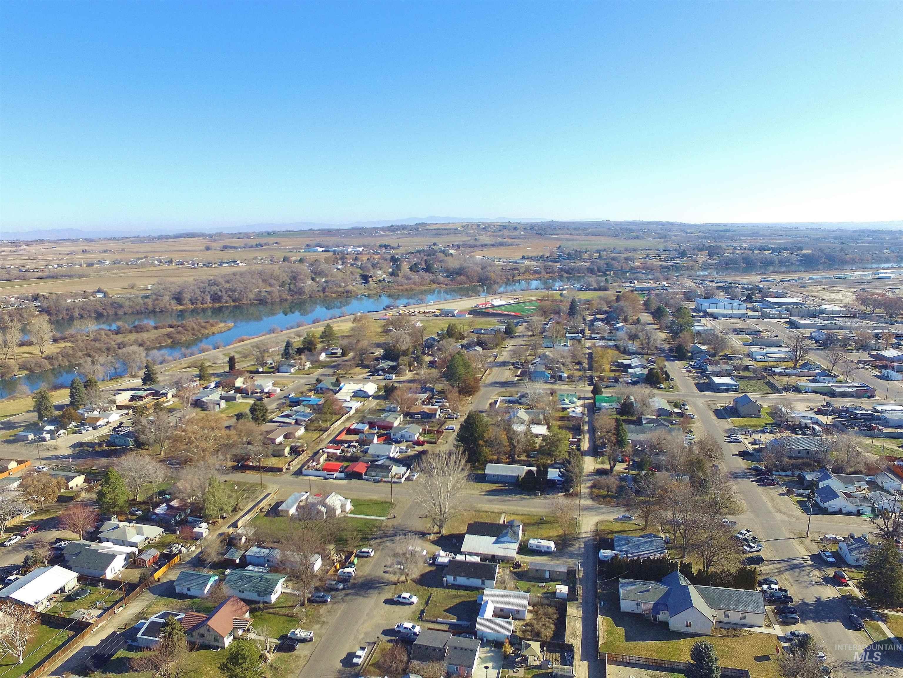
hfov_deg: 81.7
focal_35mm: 20
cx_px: 452
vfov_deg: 66.0
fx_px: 522
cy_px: 339
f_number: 2.8
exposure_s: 1/679
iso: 100
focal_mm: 3.61
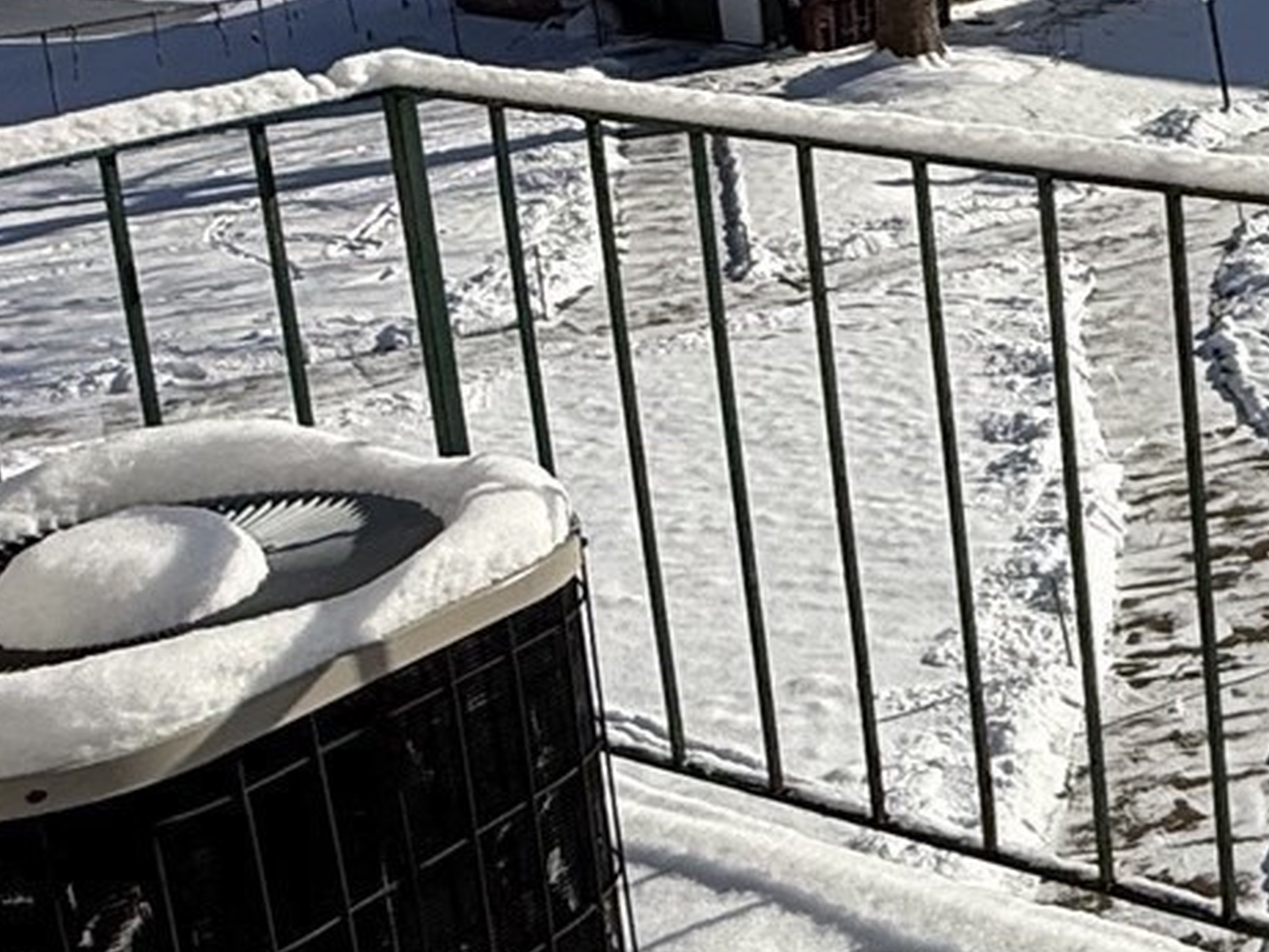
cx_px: 1827
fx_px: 2274
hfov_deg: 25.0
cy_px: 91
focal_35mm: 62
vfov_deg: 23.1
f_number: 2.2
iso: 64
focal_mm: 2.22
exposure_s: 1/6173
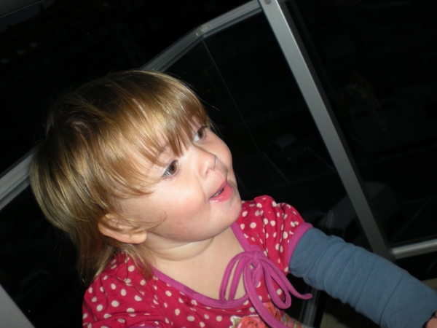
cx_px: 218
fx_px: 480
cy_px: 164
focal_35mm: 38
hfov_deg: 49.0
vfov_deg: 37.7
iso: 64
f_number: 3.1
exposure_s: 1/60
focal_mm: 6.3
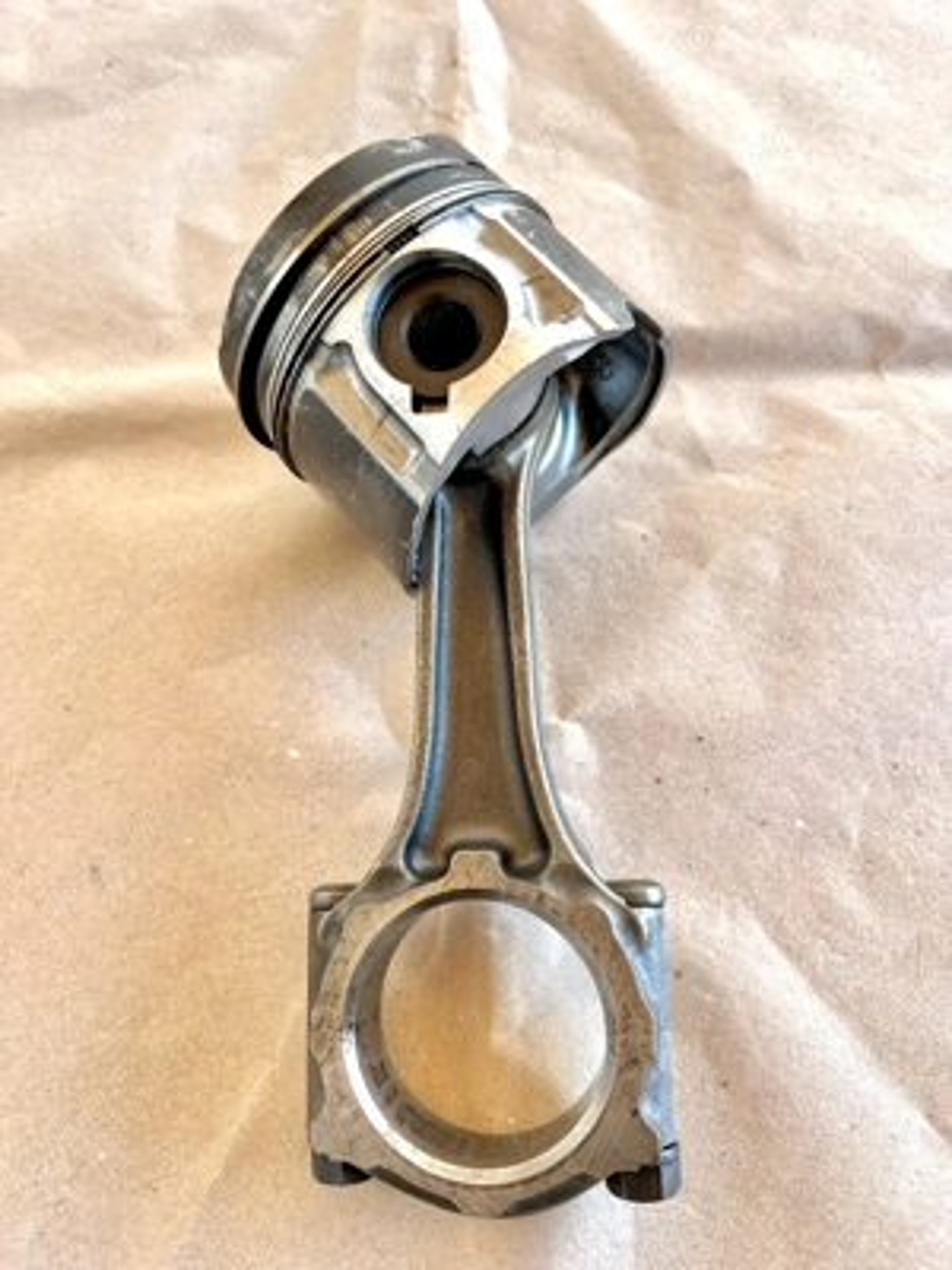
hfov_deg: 53.1
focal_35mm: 26
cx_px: 476
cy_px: 635
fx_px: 953
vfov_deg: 67.3
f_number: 1.5
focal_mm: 5.7
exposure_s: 1/121
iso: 64
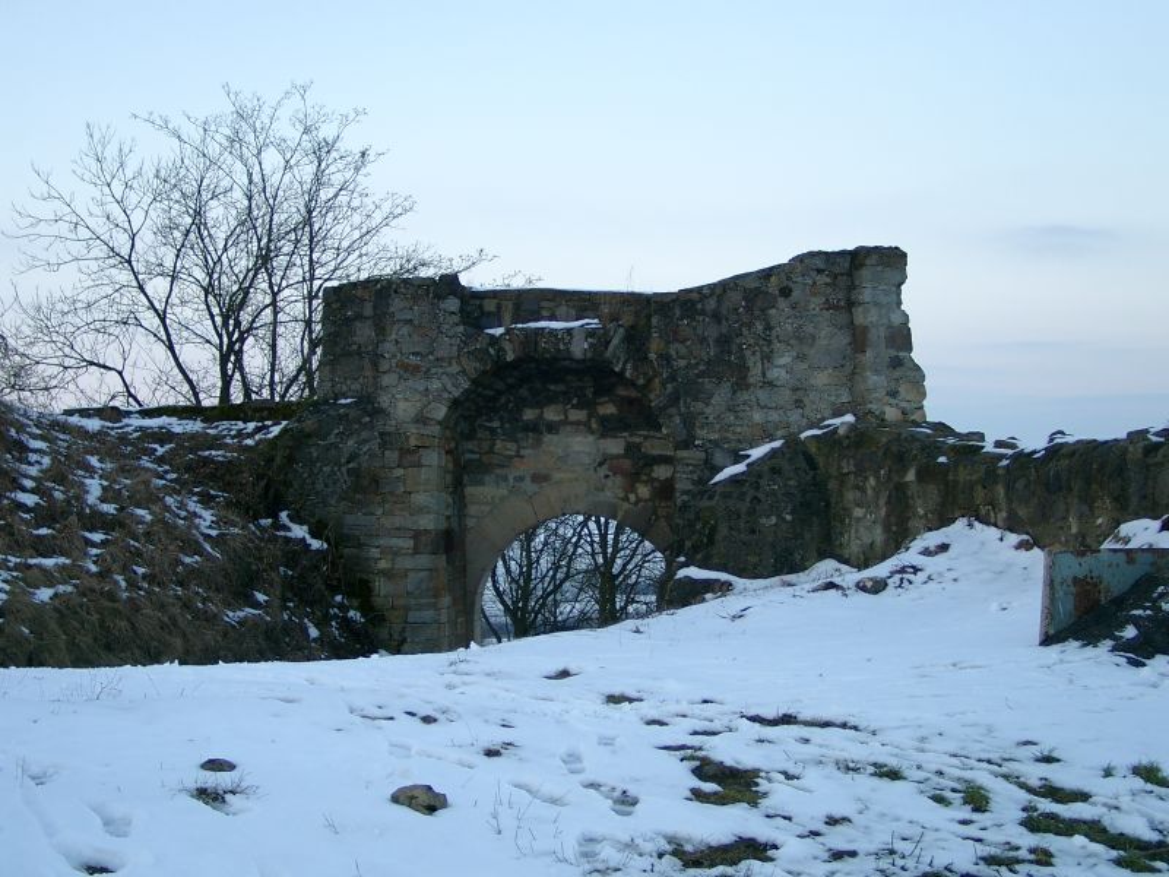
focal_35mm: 50
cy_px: 438
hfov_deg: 38.2
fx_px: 1689
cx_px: 584
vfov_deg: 29.1
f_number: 2
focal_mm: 10.4
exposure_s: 1/77.9
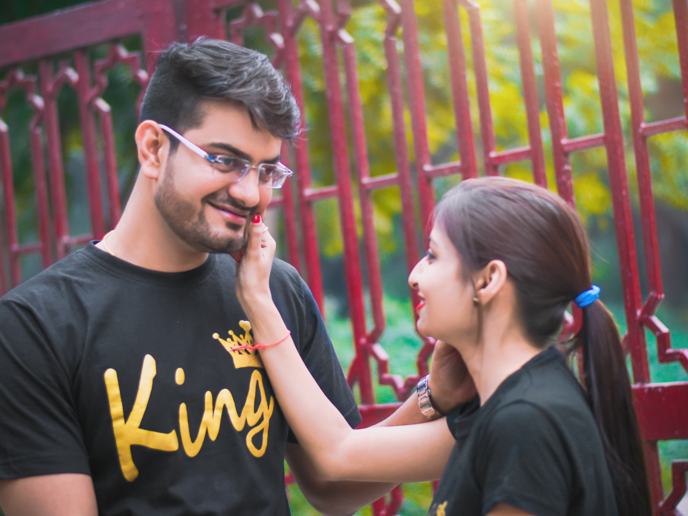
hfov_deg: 23.8
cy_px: 259
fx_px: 1630
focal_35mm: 82
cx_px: 349
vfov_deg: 18.0
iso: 200
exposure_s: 1/800
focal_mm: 50
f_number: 1.8
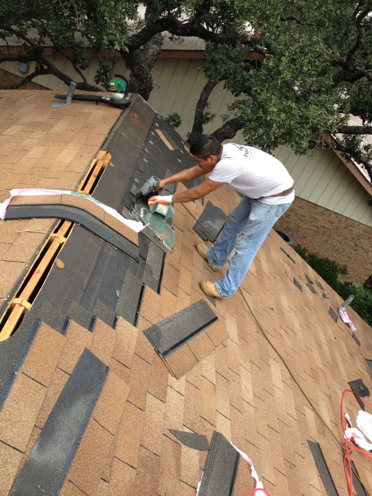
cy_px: 248
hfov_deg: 40.7
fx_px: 502
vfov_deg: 52.6
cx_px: 186
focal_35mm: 35
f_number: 2.4
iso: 50
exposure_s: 1/188
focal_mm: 4.28
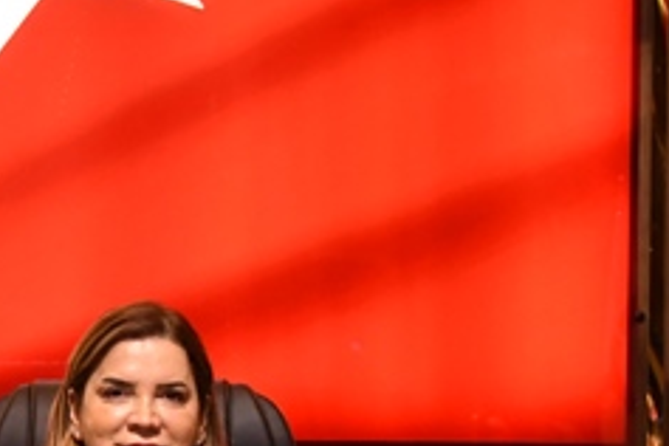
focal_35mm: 146
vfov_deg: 9.4
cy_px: 373
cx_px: -110
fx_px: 2713
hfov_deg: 13.7
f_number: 5
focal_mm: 45
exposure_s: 1/125
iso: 2500
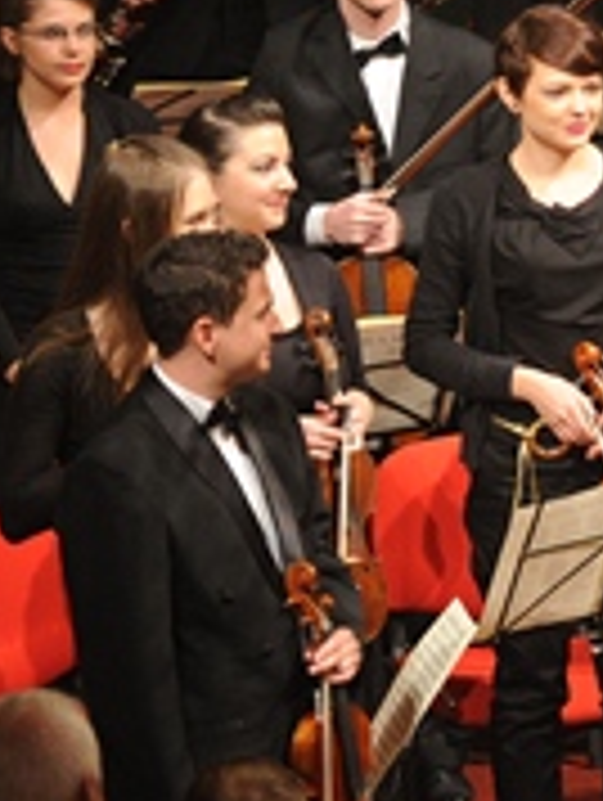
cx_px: 1278
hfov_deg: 2.7
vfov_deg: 3.6
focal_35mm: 552
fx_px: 12790
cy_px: 274
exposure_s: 1/160
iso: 3200
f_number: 2.8
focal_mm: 160
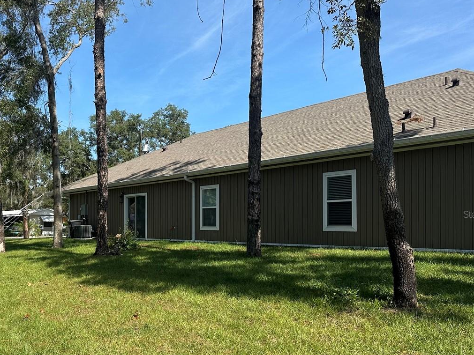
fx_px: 520
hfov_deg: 47.6
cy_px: 214
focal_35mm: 38
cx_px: 133
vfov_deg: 37.6
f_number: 1.78
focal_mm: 6.86
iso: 80
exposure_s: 1/3356
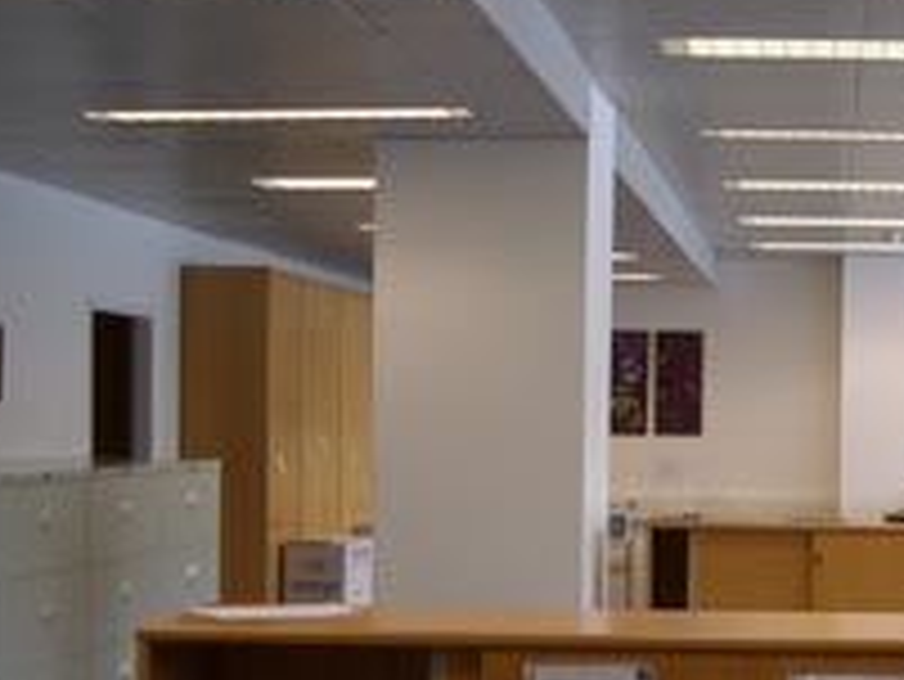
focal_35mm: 74
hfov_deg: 25.2
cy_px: 507
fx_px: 1934
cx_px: 884
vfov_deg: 19.8
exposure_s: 1/60
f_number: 2.6
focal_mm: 5.8
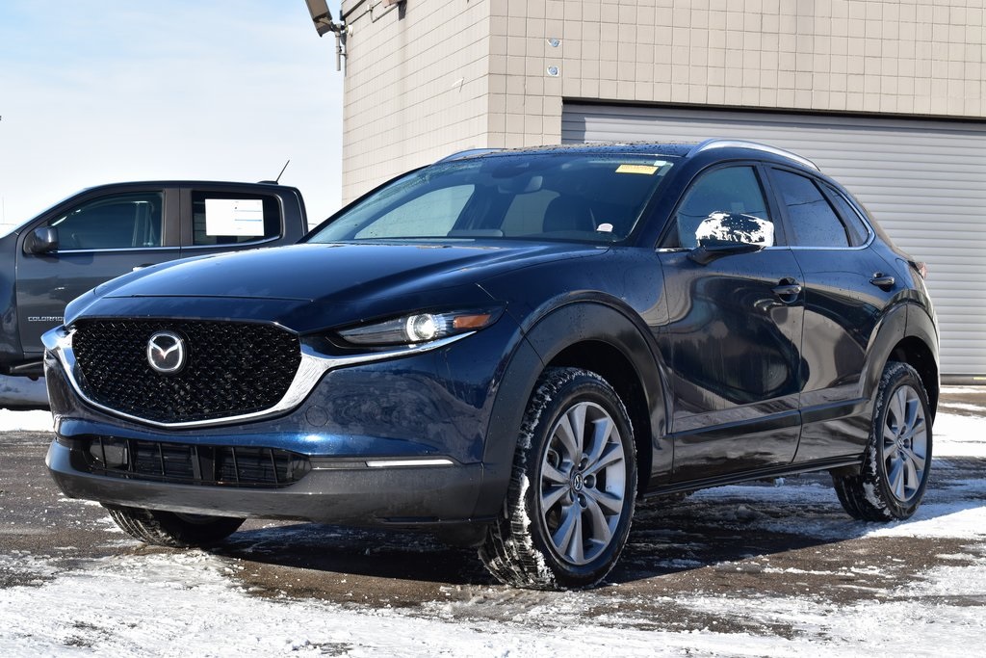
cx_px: 493
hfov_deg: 31.9
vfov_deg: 21.6
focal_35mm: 63
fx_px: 1726
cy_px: 329
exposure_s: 1/400
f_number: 11
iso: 400
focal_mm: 42
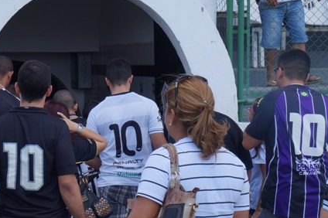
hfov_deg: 17.2
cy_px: 129
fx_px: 1083
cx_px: 125
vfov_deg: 11.5
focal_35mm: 119
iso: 200
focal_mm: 42
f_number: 9
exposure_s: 1/320
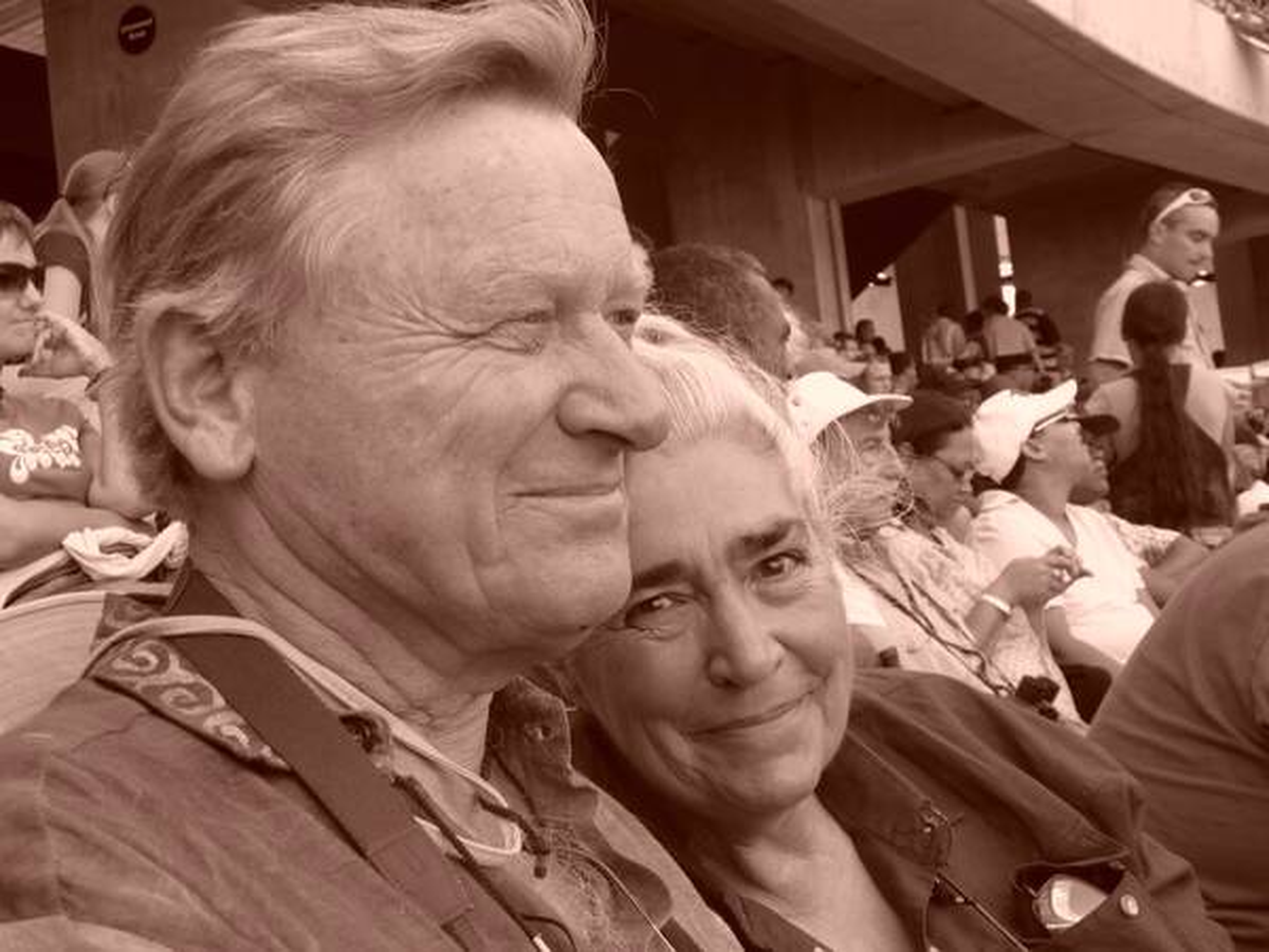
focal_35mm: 58
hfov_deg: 33.2
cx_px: 634
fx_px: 2126
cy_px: 476
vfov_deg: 25.2
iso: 100
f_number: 4.4
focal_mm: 9.8
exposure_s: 1/60
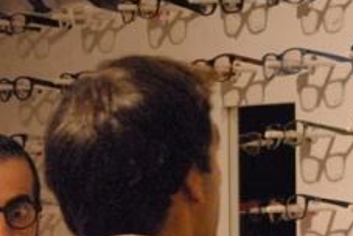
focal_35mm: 358
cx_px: 5
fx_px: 3515
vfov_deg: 3.9
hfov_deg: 5.7
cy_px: 174
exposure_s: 1/200
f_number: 5
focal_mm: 70
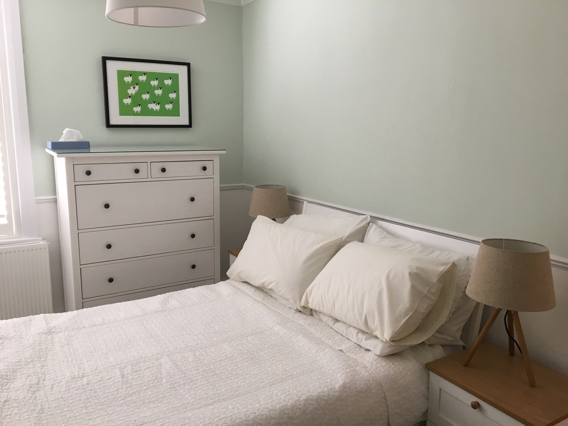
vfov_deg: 48.2
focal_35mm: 29
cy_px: 213
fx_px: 476
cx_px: 284
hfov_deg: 61.7
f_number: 2.2
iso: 100
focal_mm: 4.15
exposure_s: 1/33
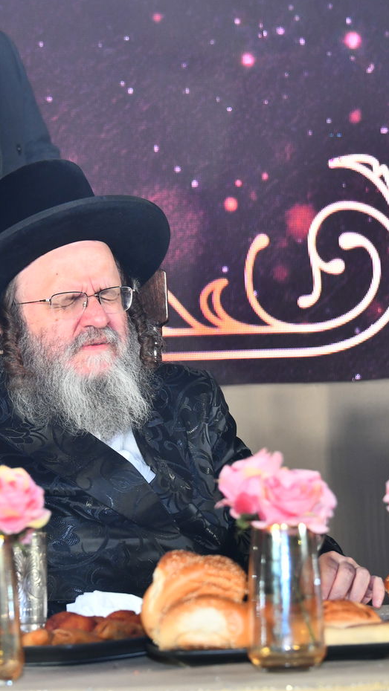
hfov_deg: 8.4
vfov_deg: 14.8
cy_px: 345
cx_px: 127
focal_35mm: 145
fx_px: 2659
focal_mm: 92
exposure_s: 1/160
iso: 1250
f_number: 5.6
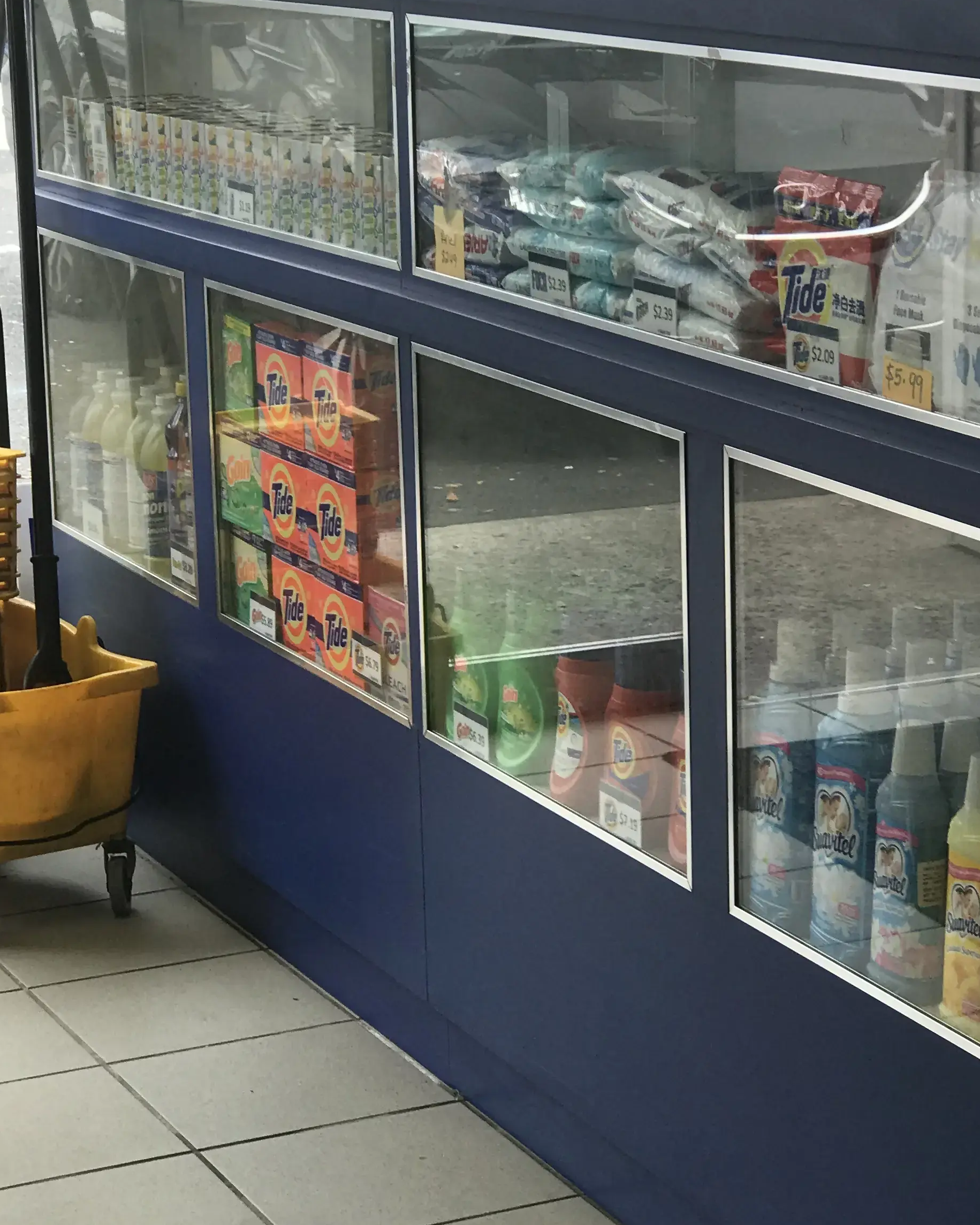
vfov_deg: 19.5
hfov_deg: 15.7
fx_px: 3553
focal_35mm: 98
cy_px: 502
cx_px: 586
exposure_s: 1/64
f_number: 2.8
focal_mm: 6.6
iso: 32
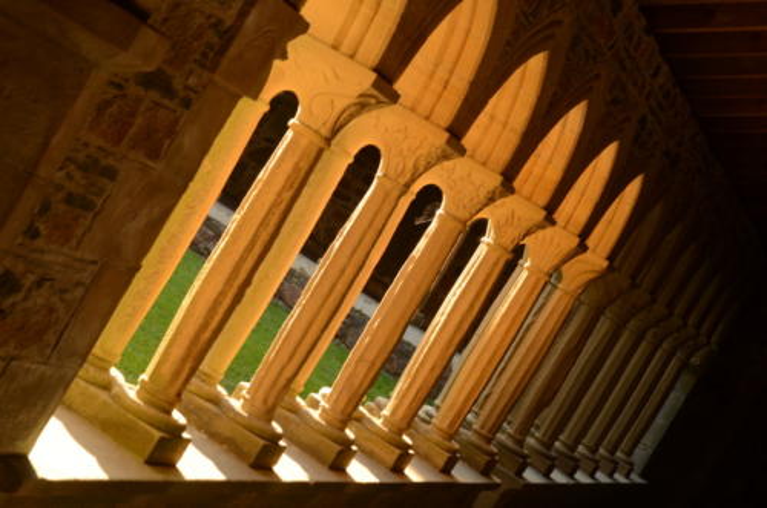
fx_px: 1594
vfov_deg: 18.1
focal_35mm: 75
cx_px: 384
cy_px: 254
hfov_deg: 27.0
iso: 100
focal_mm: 50
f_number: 7.1
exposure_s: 1/20
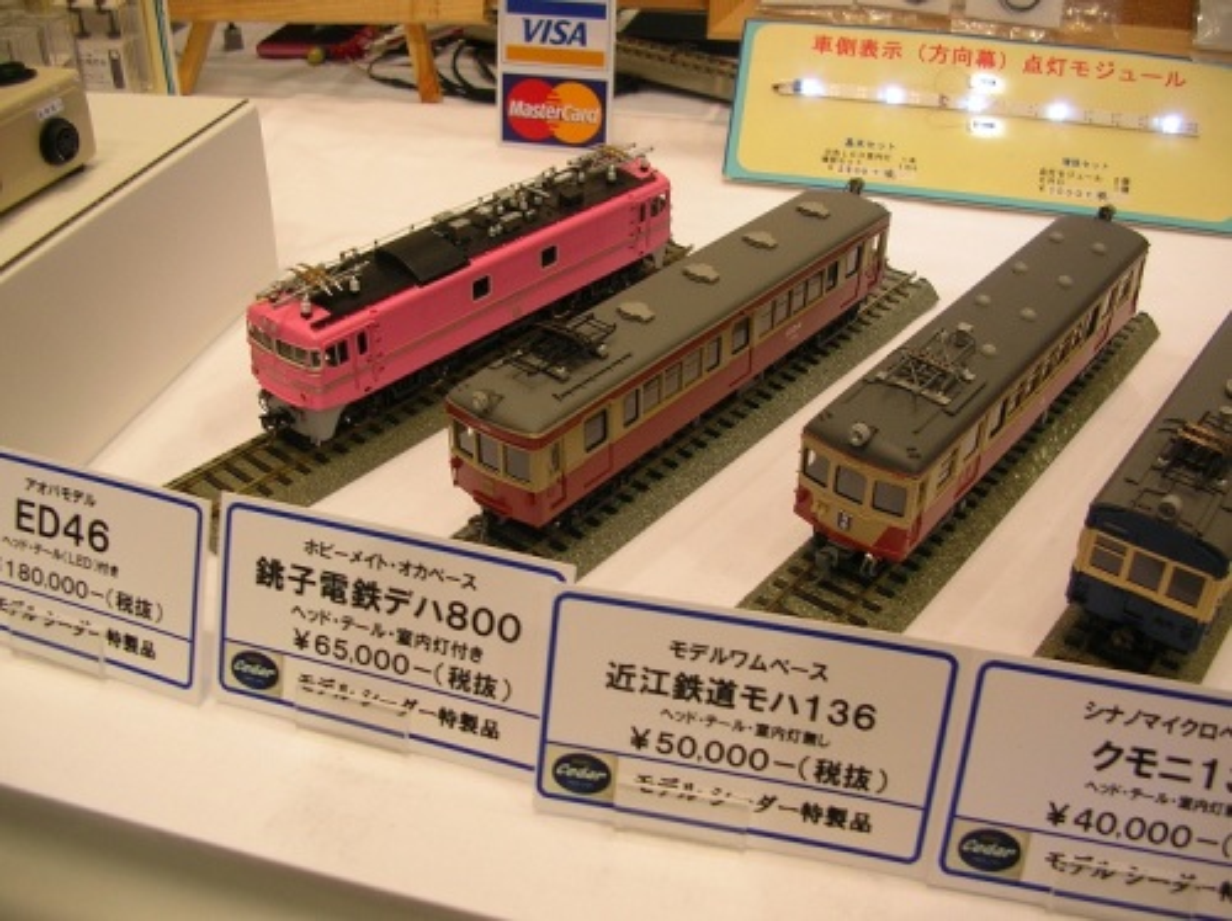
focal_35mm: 35
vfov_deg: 40.6
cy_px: 460
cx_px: 616
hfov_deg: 52.7
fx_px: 1244
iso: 50
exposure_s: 1/23.3
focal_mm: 5.8
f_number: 2.8
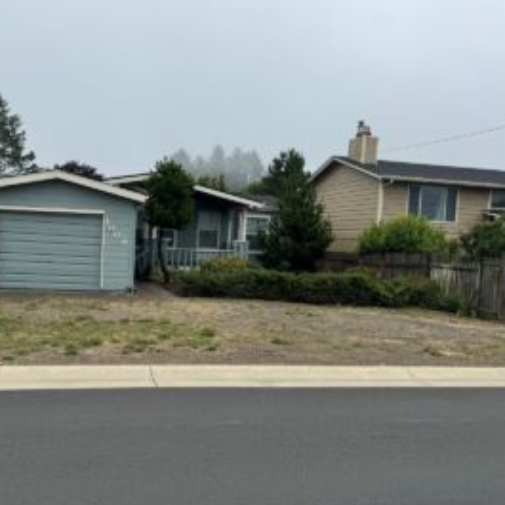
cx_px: 173
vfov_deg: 51.1
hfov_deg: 50.3
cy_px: 263
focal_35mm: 32
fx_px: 528
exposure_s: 1/3096
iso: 80
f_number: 1.78
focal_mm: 6.76
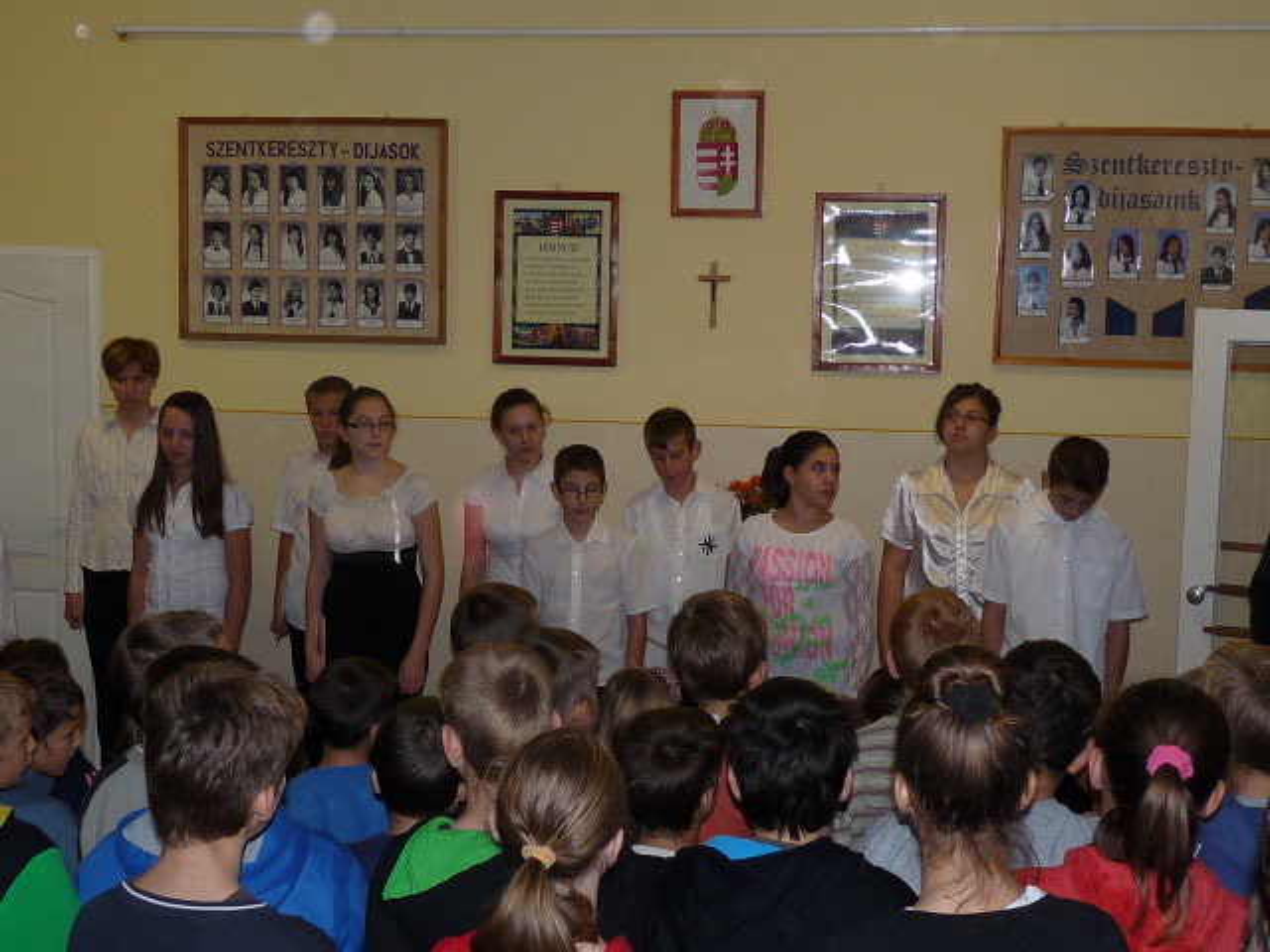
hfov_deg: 38.9
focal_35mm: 49
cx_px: 635
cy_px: 476
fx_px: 1798
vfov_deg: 29.7
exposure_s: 1/30
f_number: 2.8
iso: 125
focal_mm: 4.8
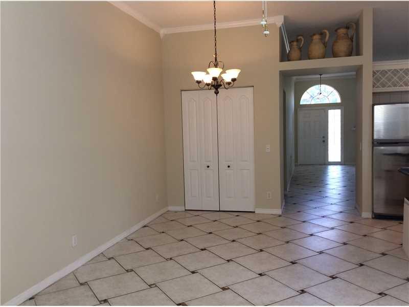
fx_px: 378
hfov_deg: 56.8
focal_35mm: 32
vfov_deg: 44.2
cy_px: 154
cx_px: 204
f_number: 2.4
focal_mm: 3.3
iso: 32
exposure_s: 1/24
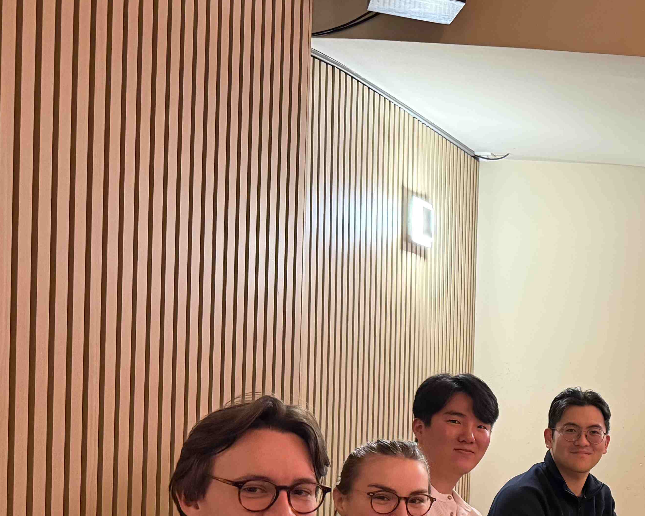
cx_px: 697
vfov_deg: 28.9
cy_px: 423
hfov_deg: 32.5
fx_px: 974
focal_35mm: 51
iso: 800
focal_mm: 6.76
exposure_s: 1/33
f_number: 1.78
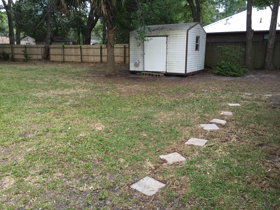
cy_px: 105
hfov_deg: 61.7
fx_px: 235
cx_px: 140
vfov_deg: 48.2
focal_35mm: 29
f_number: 2.2
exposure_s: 1/238
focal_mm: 4.15
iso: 32
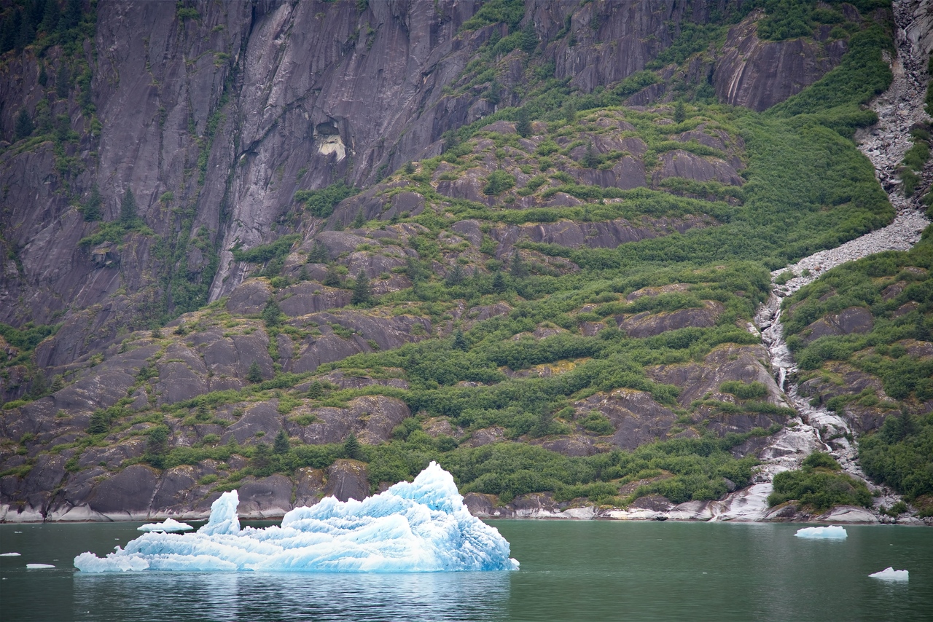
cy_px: 311
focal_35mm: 120
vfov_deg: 11.4
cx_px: 466
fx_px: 3111
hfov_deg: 17.1
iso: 220
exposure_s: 1/250
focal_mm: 120
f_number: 4
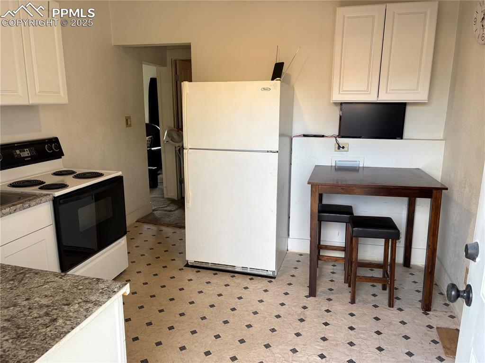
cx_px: 242
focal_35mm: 26
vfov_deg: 53.0
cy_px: 182
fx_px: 364
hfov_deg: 67.3
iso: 64
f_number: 1.6
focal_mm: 5.96
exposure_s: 1/121
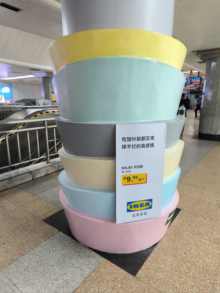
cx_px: 110
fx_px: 195
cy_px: 146
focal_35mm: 23
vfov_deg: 73.9
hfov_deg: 58.9
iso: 320
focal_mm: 5.35
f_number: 1.7
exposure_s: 1/100
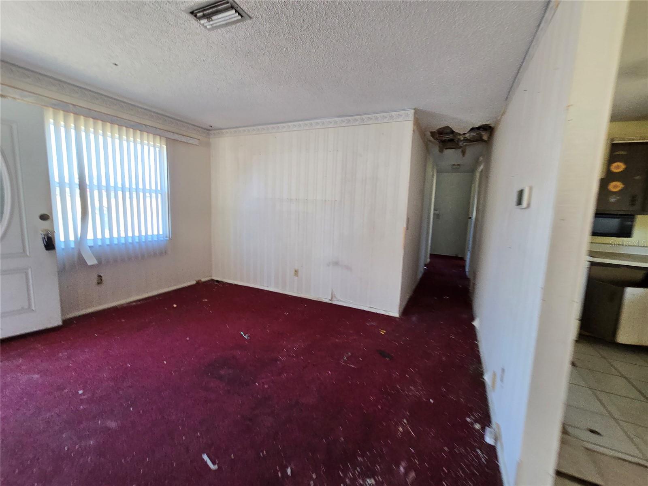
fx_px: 243
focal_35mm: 13
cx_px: 324
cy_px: 243
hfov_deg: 106.2
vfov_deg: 89.9
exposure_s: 1/60
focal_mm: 2.2
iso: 125
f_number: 2.2
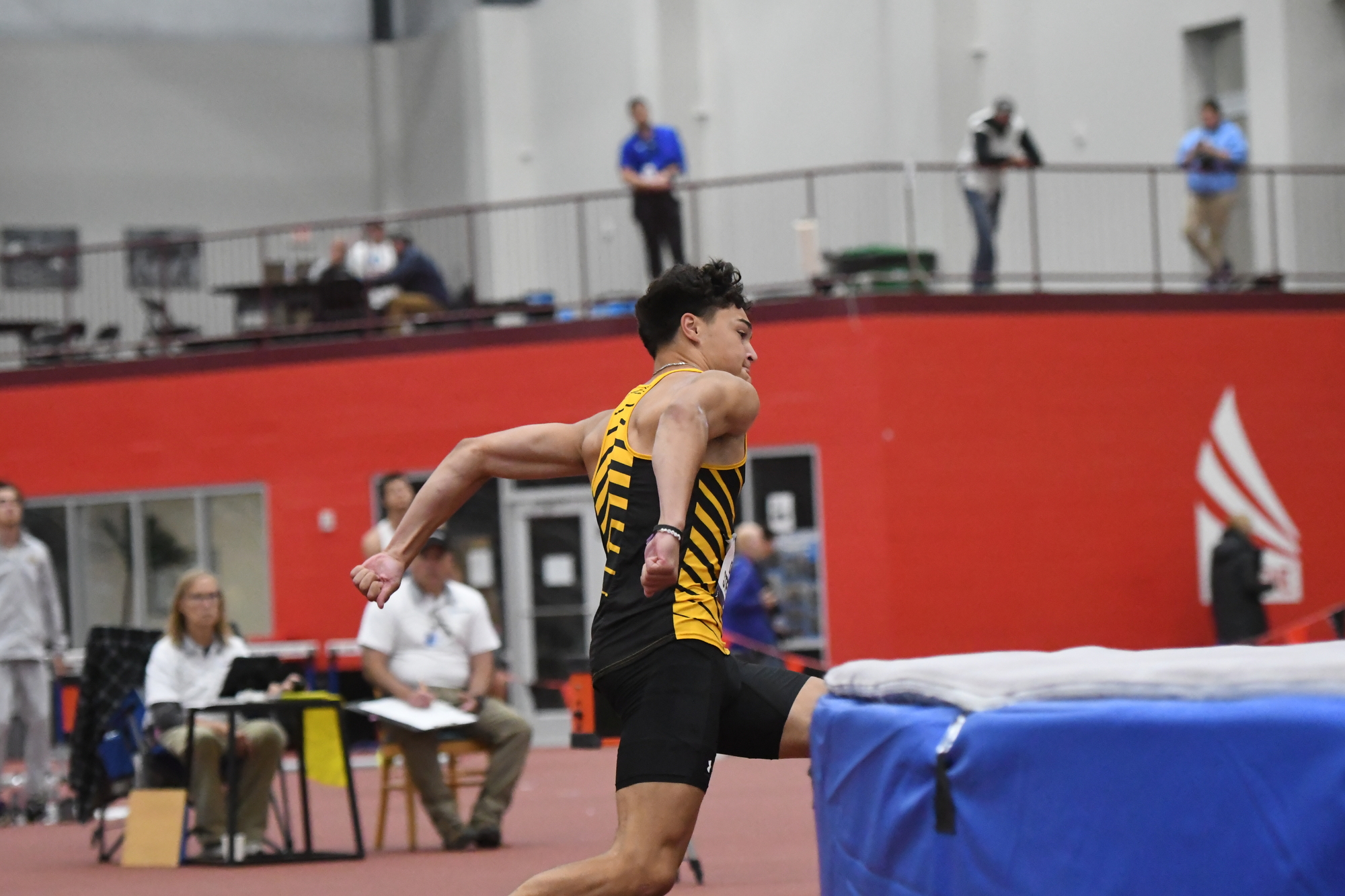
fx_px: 5491
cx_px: 672
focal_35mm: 147
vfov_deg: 9.3
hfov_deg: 14.0
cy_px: 448
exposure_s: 1/1250
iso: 8000
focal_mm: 98
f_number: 2.8
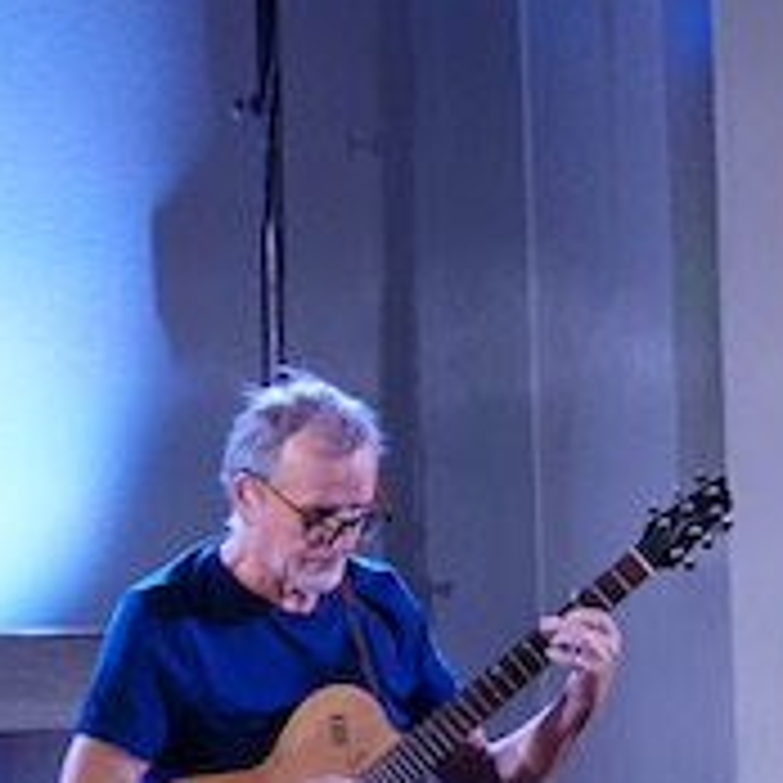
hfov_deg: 7.4
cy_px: 558
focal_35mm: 238
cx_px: 540
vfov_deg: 7.4
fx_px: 6091
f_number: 3.5
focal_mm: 29.69
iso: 2000
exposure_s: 1/100
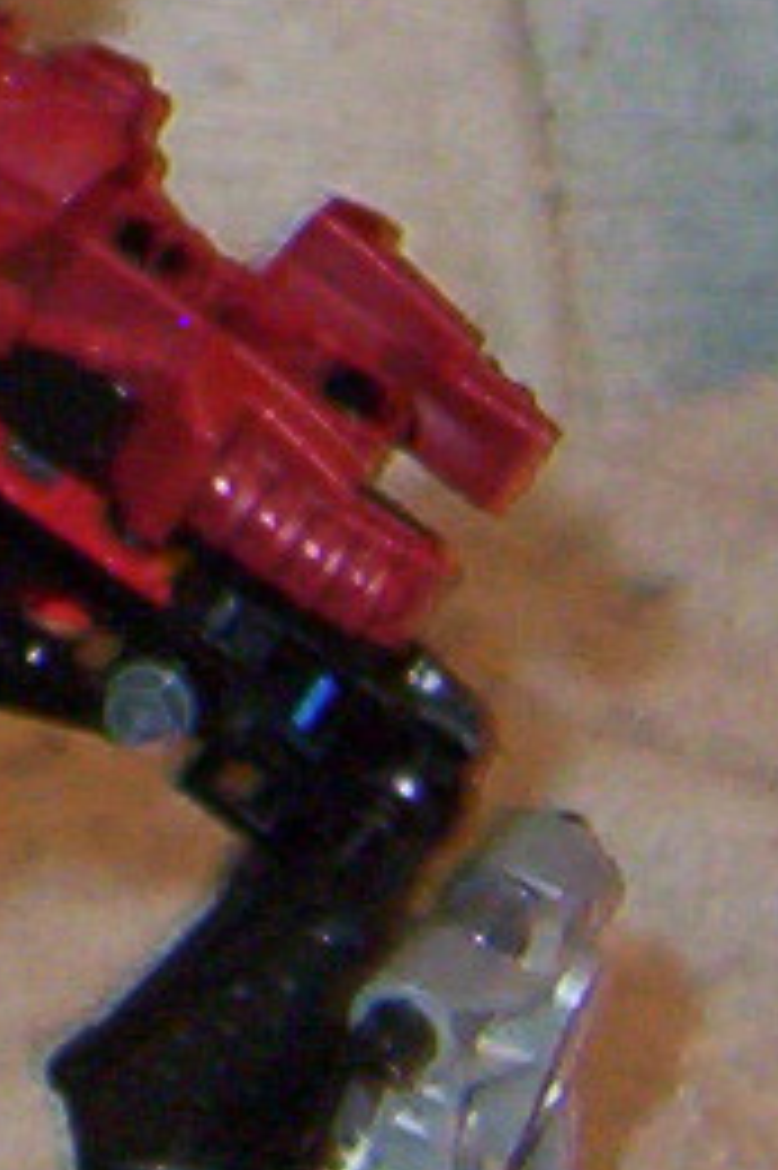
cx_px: -1268
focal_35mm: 236
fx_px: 7660
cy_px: -576
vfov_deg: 8.5
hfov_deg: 5.6
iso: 140
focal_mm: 5.54
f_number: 2.76
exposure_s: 1/30
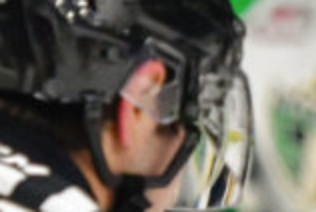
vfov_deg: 1.1
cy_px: 553
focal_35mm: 1212
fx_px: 10661
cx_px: 734
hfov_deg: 1.7
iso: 2000
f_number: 3.2
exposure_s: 1/1250
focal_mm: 125
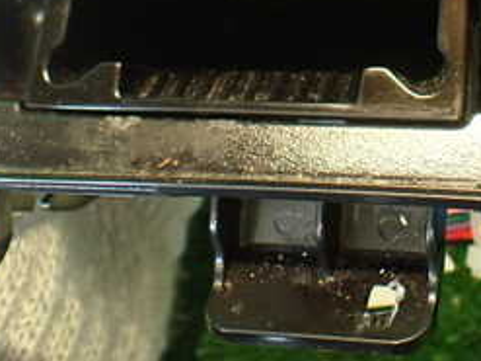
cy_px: -12
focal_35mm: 73
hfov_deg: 26.1
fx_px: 1014
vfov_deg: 19.5
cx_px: 403
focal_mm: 5.4
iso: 500
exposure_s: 1/30
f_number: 2.3
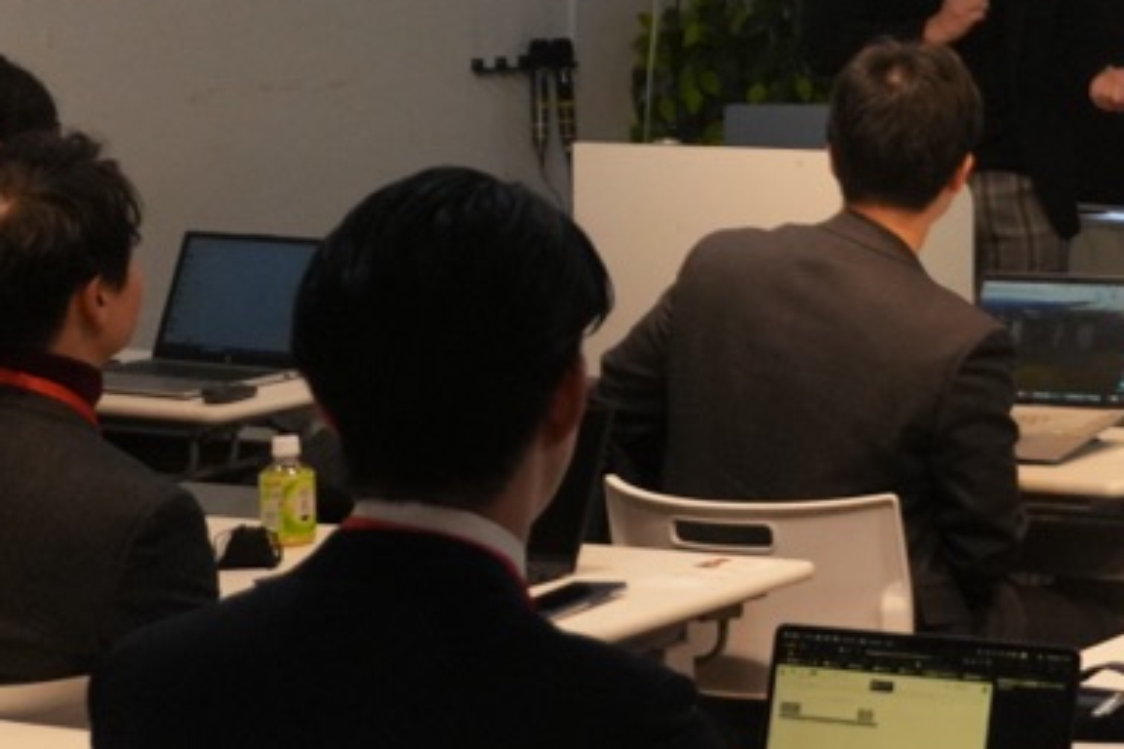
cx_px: 1730
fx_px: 3809
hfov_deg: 15.4
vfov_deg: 11.1
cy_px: 26
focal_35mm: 122
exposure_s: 1/160
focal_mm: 26
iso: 1600
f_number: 4.5
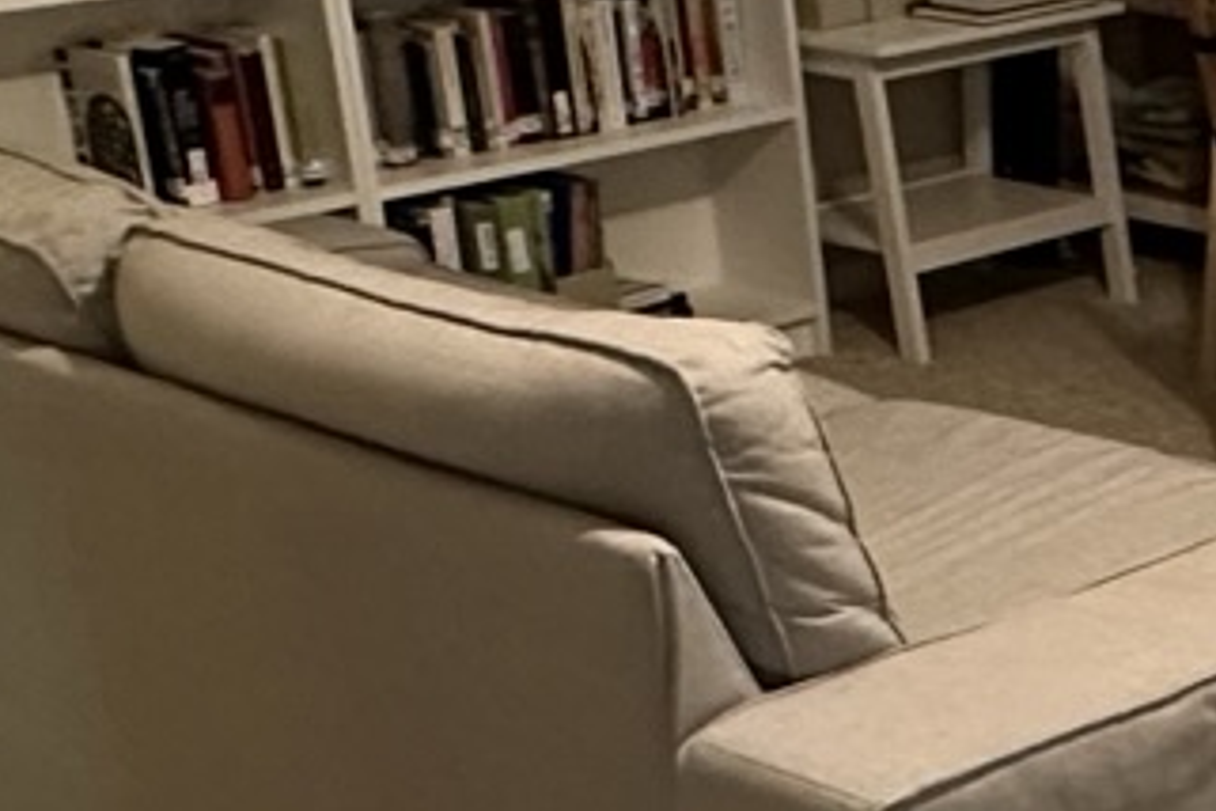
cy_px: 633
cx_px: 1769
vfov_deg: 14.6
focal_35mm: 93
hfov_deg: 19.4
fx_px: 3141
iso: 500
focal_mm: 2.22
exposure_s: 1/60
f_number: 2.2
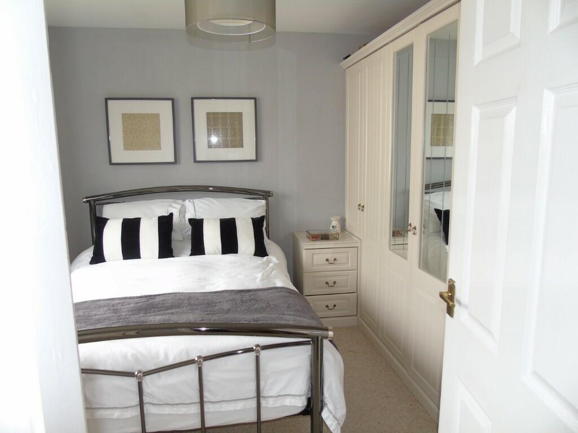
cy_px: 216
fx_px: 417
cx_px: 289
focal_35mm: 25
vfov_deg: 54.9
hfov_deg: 69.4
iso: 100
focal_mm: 4.4
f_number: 3.4
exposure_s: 1/30
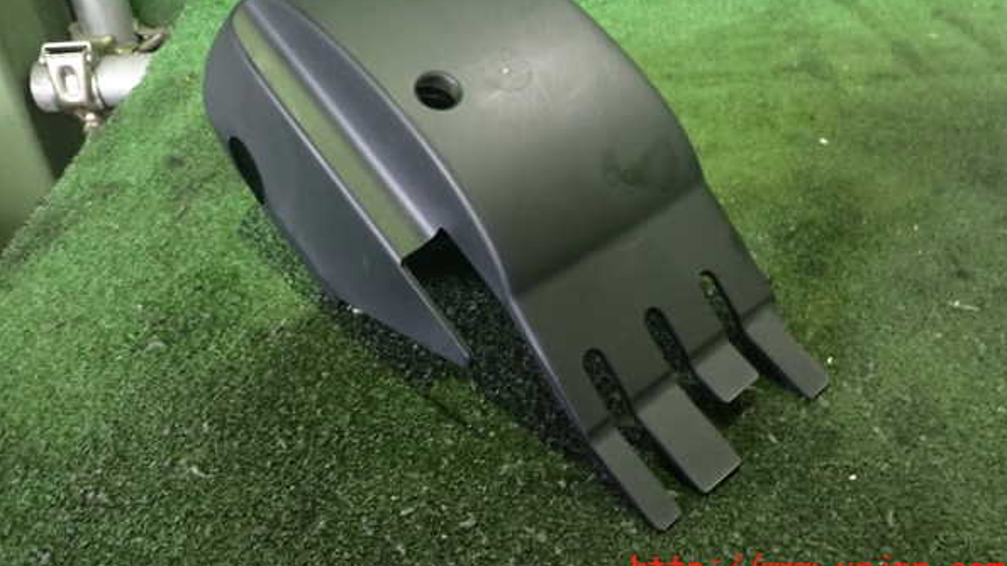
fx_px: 881
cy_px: 212
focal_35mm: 33
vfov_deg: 35.4
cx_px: 505
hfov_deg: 59.5
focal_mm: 5.4
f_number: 2.3
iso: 1250
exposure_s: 1/60
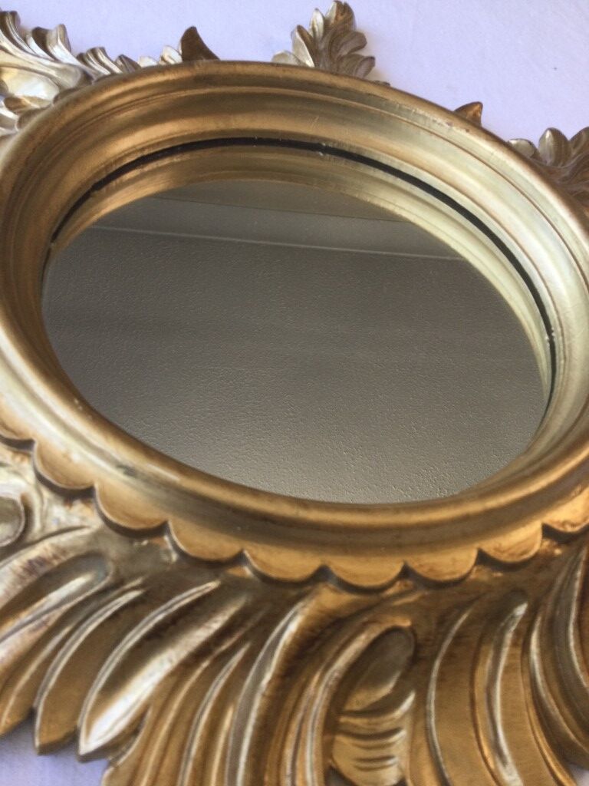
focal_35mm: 31
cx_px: 294
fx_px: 703
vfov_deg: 58.4
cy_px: 393
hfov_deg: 45.4
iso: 25
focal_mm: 3.3
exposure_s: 1/33
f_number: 2.4
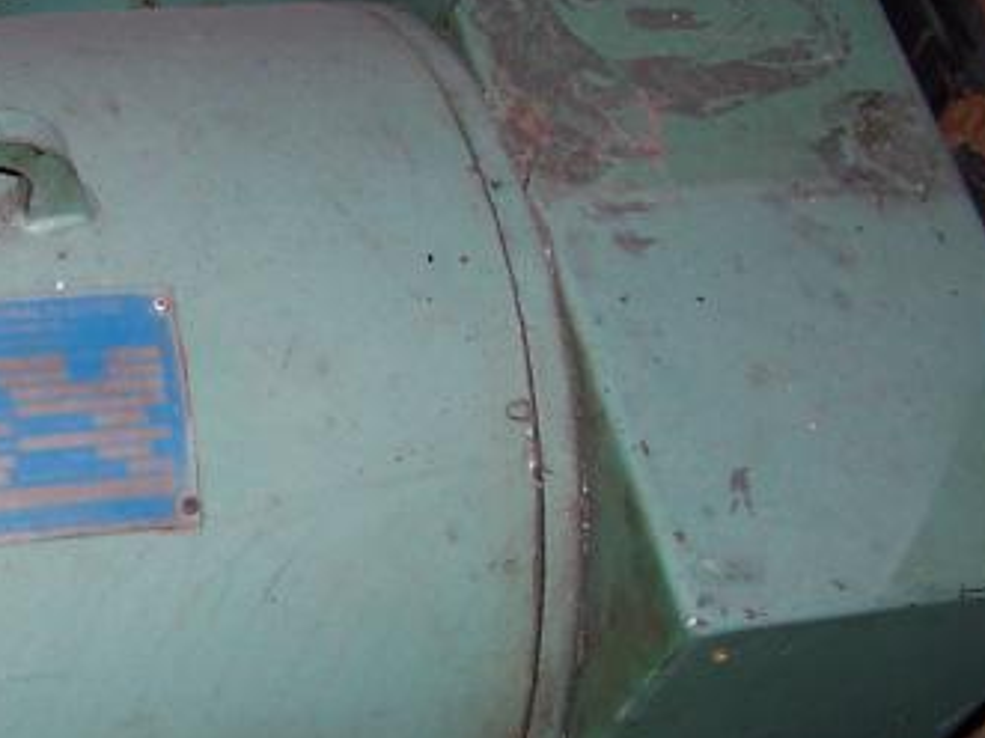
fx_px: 2588
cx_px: 18
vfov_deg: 16.2
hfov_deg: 20.9
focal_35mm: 91
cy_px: 515
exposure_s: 1/60
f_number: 2.8
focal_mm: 6.3
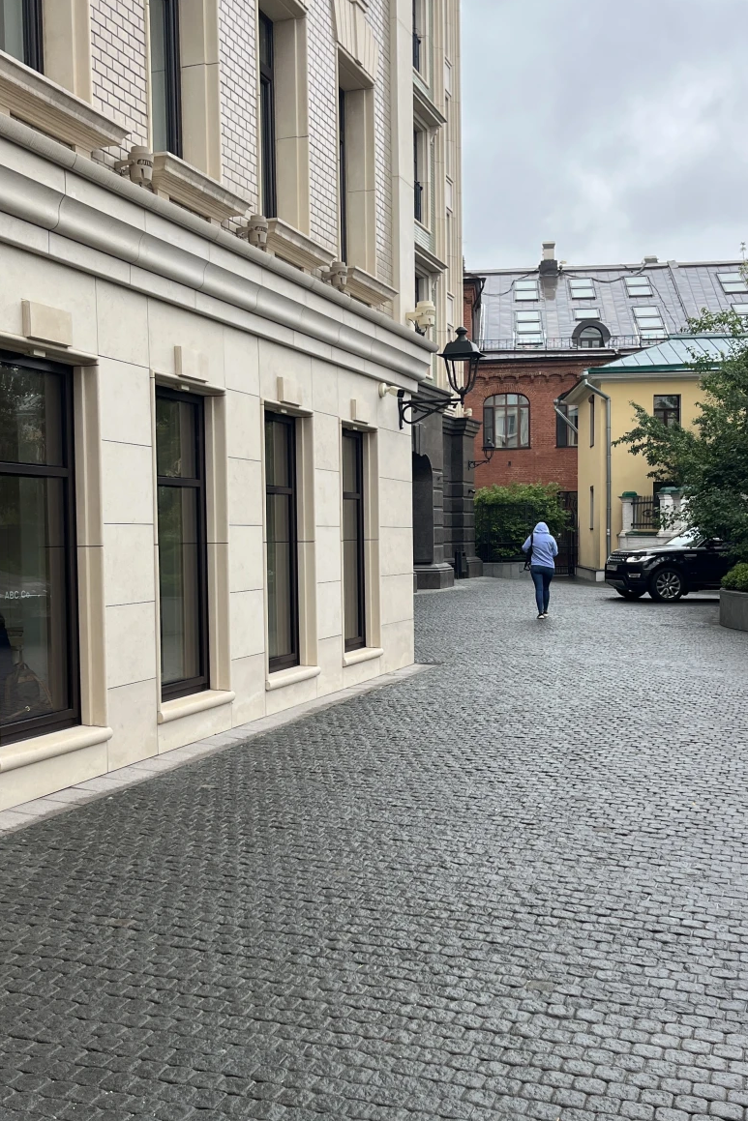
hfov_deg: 46.4
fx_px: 872
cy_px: 575
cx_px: 365
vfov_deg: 65.5
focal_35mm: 28
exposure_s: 1/566
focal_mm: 5.1
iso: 50
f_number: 1.6
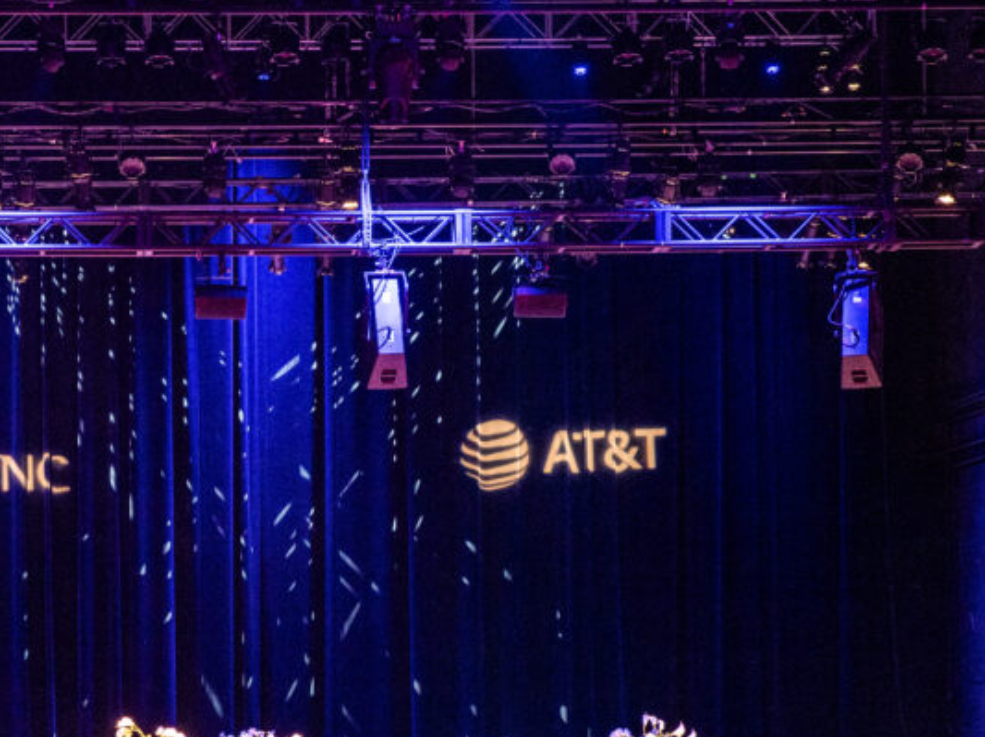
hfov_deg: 12.5
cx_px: 203
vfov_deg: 9.4
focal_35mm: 157
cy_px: 609
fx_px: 4464
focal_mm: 85
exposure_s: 1/25
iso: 4000
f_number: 6.3
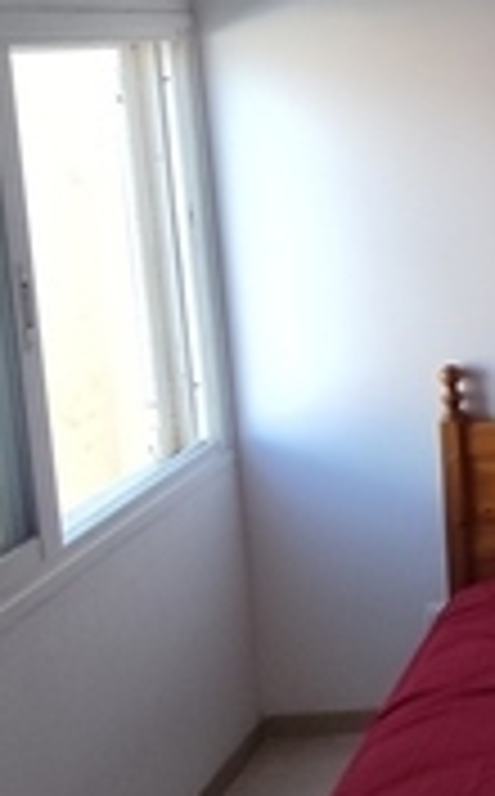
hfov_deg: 19.6
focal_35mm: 45
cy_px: 151
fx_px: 975
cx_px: 932
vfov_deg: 42.3
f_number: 2.2
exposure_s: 1/100
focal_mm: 1.6
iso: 69
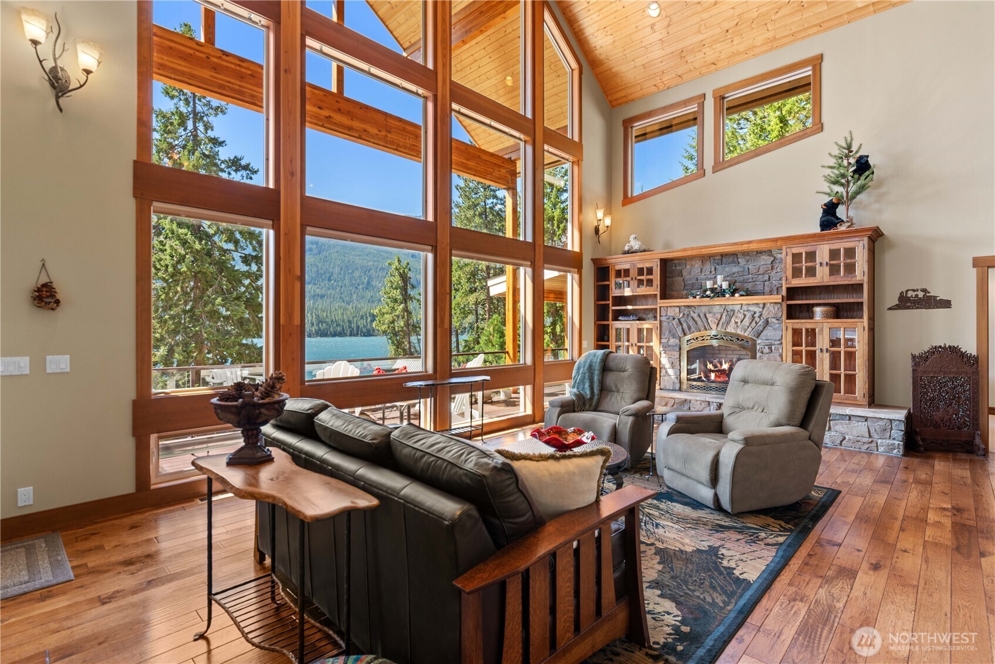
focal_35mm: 17
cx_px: 498
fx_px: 470
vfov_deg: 70.5
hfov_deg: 93.3
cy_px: 332
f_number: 8
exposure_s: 1/8
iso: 200
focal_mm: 17
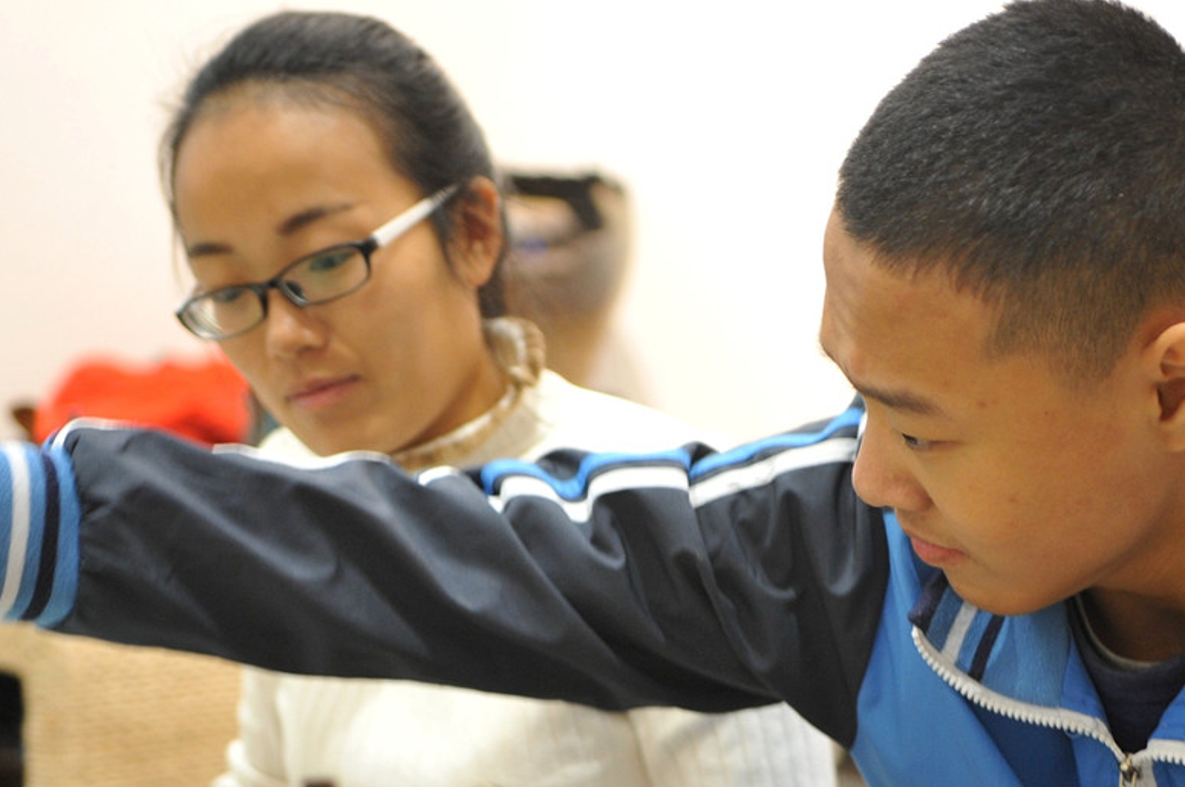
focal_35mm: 91
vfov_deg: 14.9
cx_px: 680
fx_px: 2992
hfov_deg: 22.4
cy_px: 620
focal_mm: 44
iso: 1100
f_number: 2.8
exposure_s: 1/30
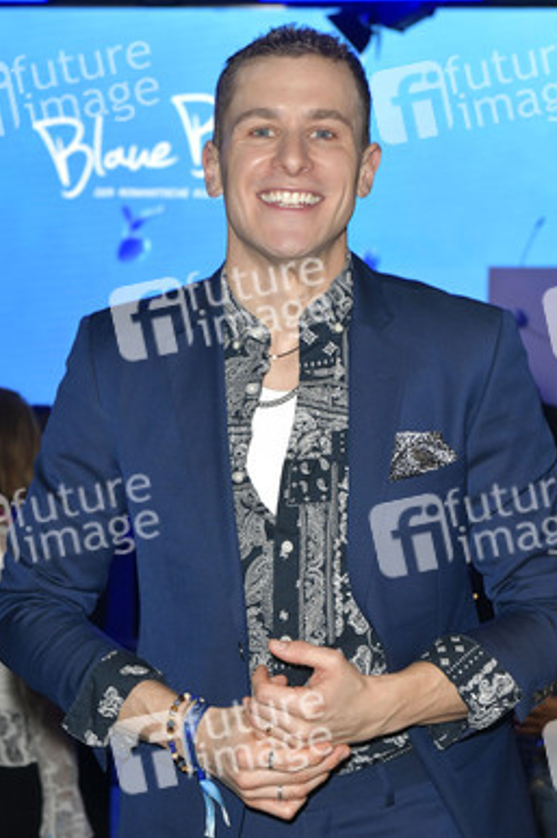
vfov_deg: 32.4
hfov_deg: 21.9
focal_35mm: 62
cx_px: 284
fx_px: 1443
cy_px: 418
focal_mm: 60
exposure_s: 1/200
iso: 2000
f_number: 6.3
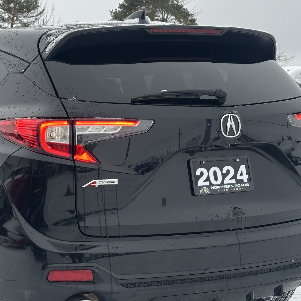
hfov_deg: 21.5
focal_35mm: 80
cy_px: 187
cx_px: 92
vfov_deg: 21.6
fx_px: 787
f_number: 1.78
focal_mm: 6.86
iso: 64
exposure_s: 1/282
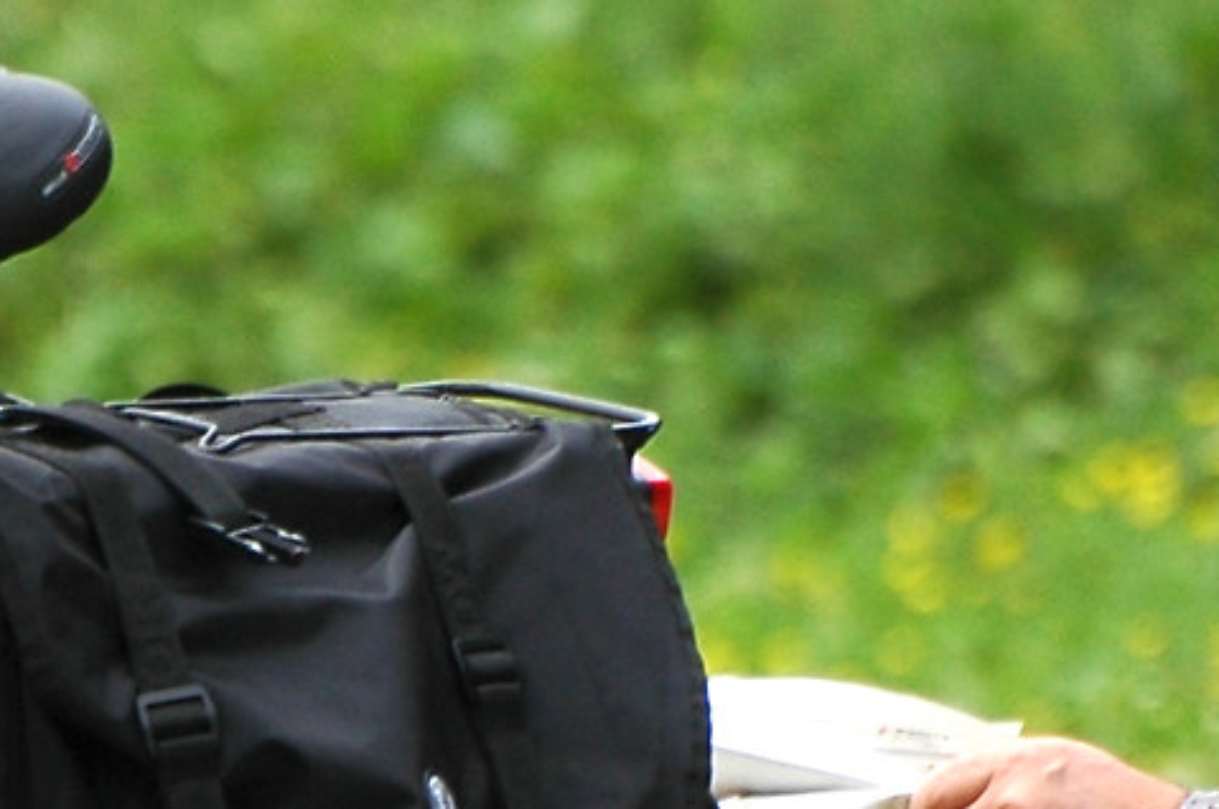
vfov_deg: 0.6
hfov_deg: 0.9
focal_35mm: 2256
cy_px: 635
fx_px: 76287
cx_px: 445
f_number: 5.6
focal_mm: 300
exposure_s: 1/320
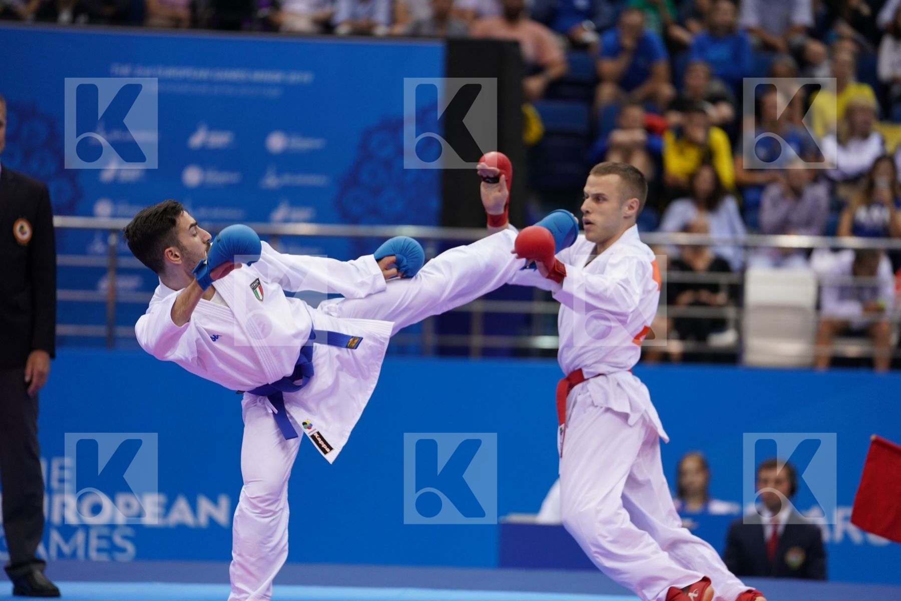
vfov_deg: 6.9
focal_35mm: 200
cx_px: 450
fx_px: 5005
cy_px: 300
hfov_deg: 10.3
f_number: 2.8
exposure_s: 1/1000
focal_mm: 200
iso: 1250
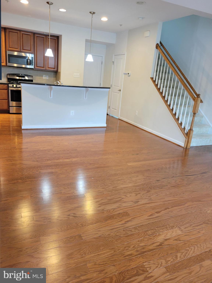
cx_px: 106
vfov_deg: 67.3
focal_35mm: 26
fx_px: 212
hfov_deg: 53.1
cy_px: 142
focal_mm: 5.4
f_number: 1.8
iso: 250
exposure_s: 1/40
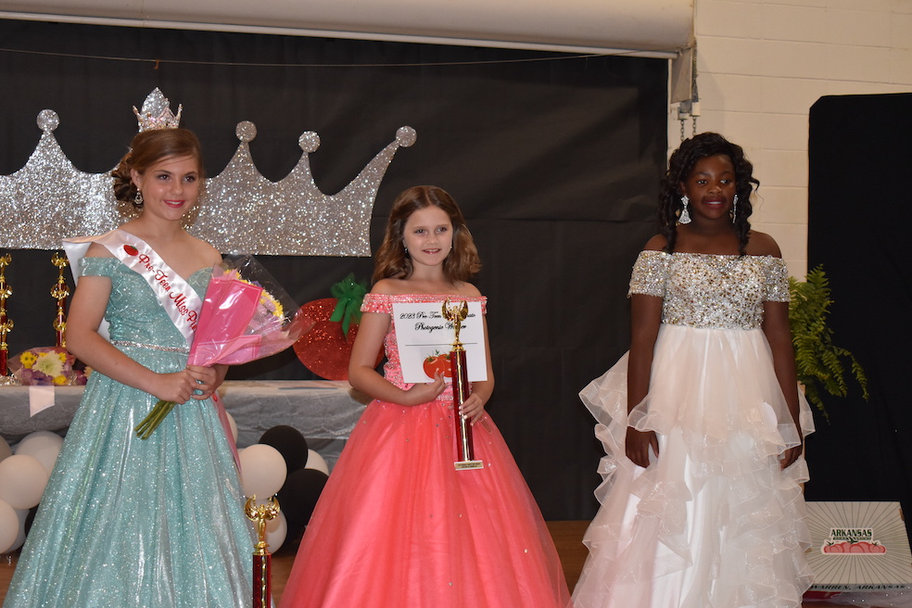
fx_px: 1545
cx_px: 450
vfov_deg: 22.3
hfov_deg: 32.9
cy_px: 304
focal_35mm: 61
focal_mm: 40
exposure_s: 1/125
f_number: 5
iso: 1400
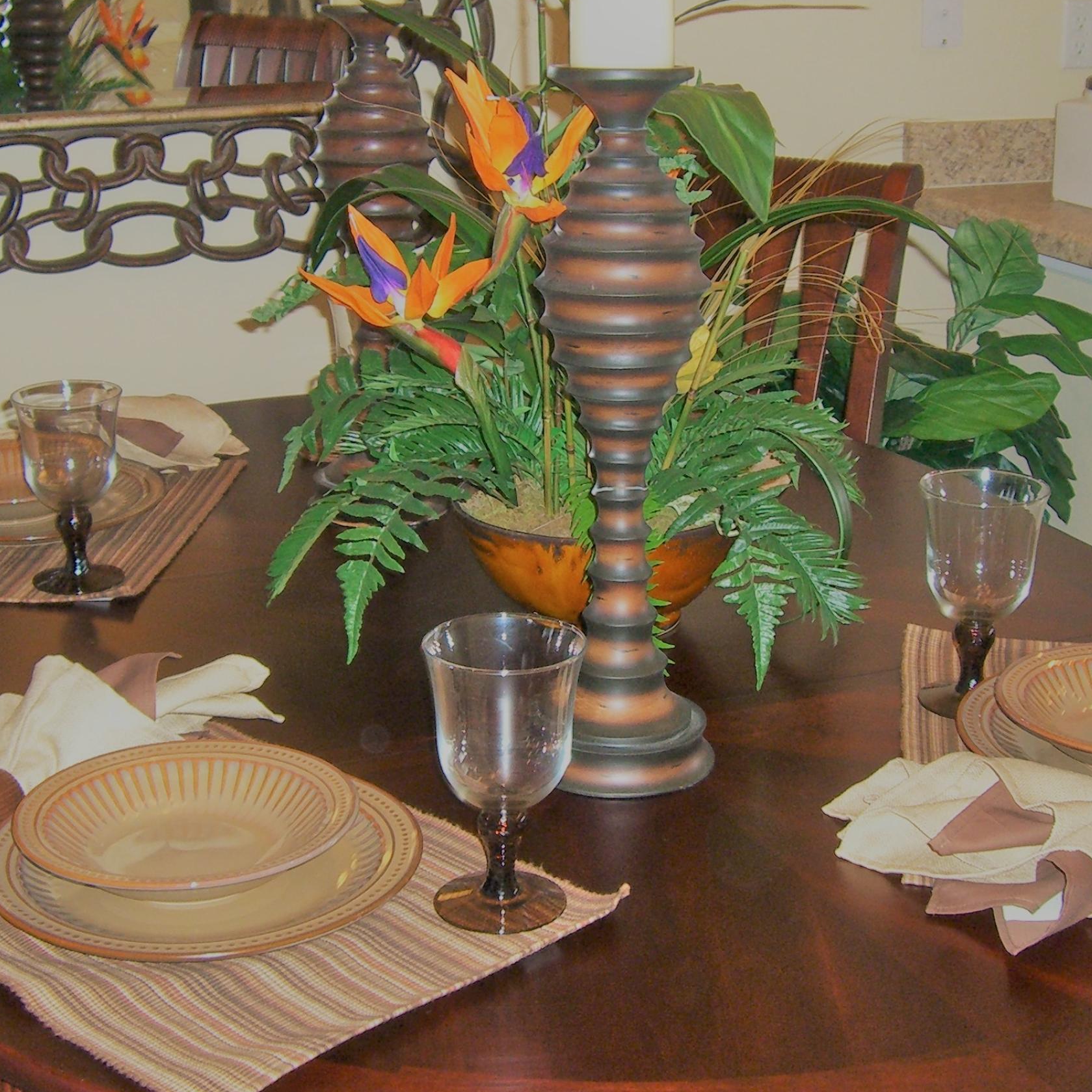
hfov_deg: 28.6
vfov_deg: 28.6
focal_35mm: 60
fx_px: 2141
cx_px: 539
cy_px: 486
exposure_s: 1/60
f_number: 2.7
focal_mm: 6.2
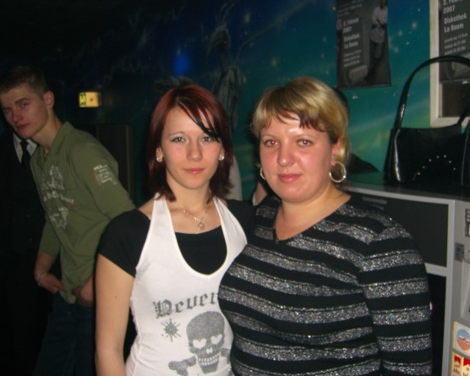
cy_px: 188
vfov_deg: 37.3
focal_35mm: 40
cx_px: 222
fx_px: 557
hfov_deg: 45.8
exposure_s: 1/60
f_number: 2.8
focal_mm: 7.9
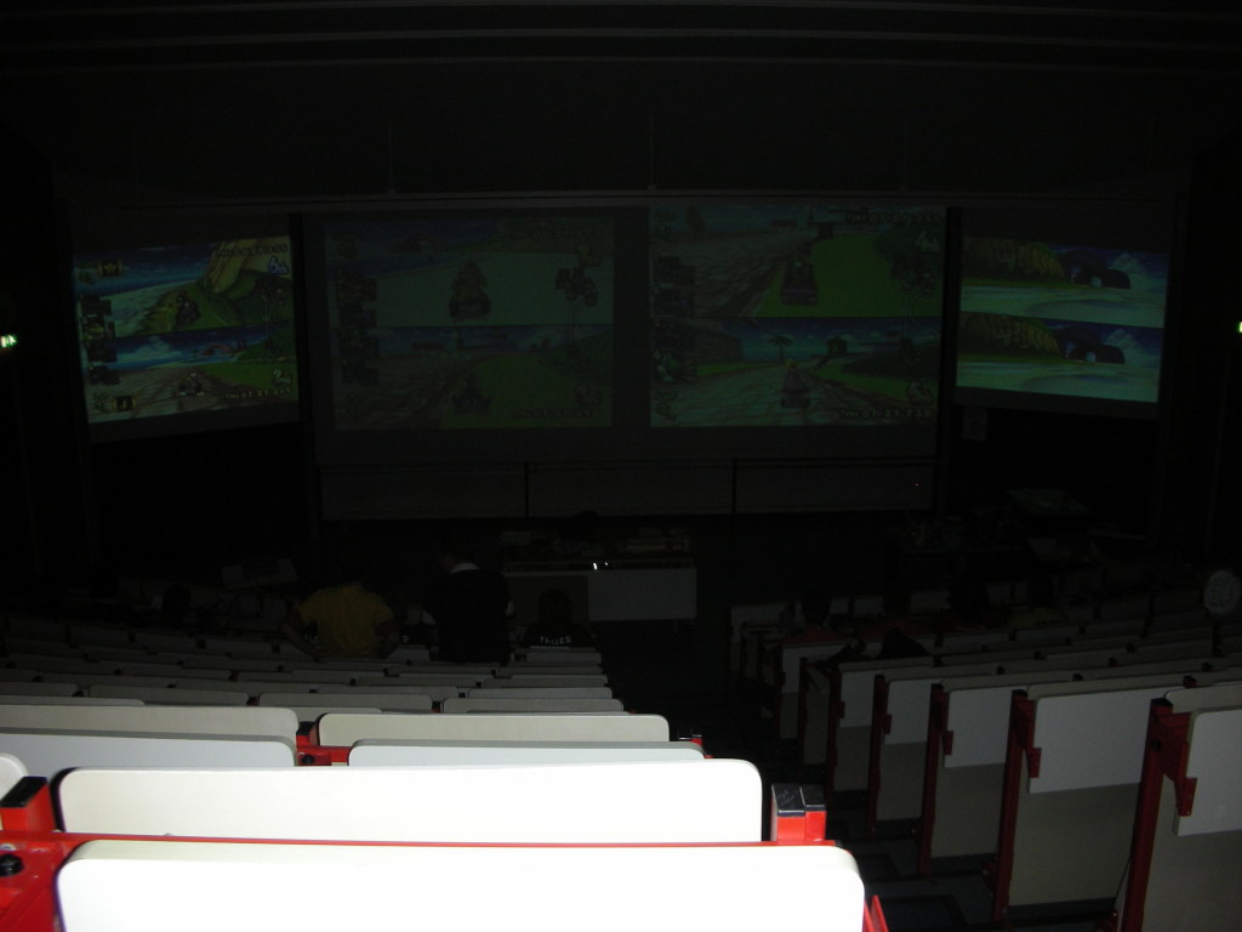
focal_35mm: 35
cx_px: 621
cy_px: 466
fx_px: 1256
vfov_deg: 40.7
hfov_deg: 52.6
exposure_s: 1/60.1
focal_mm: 5.8
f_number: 3
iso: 82
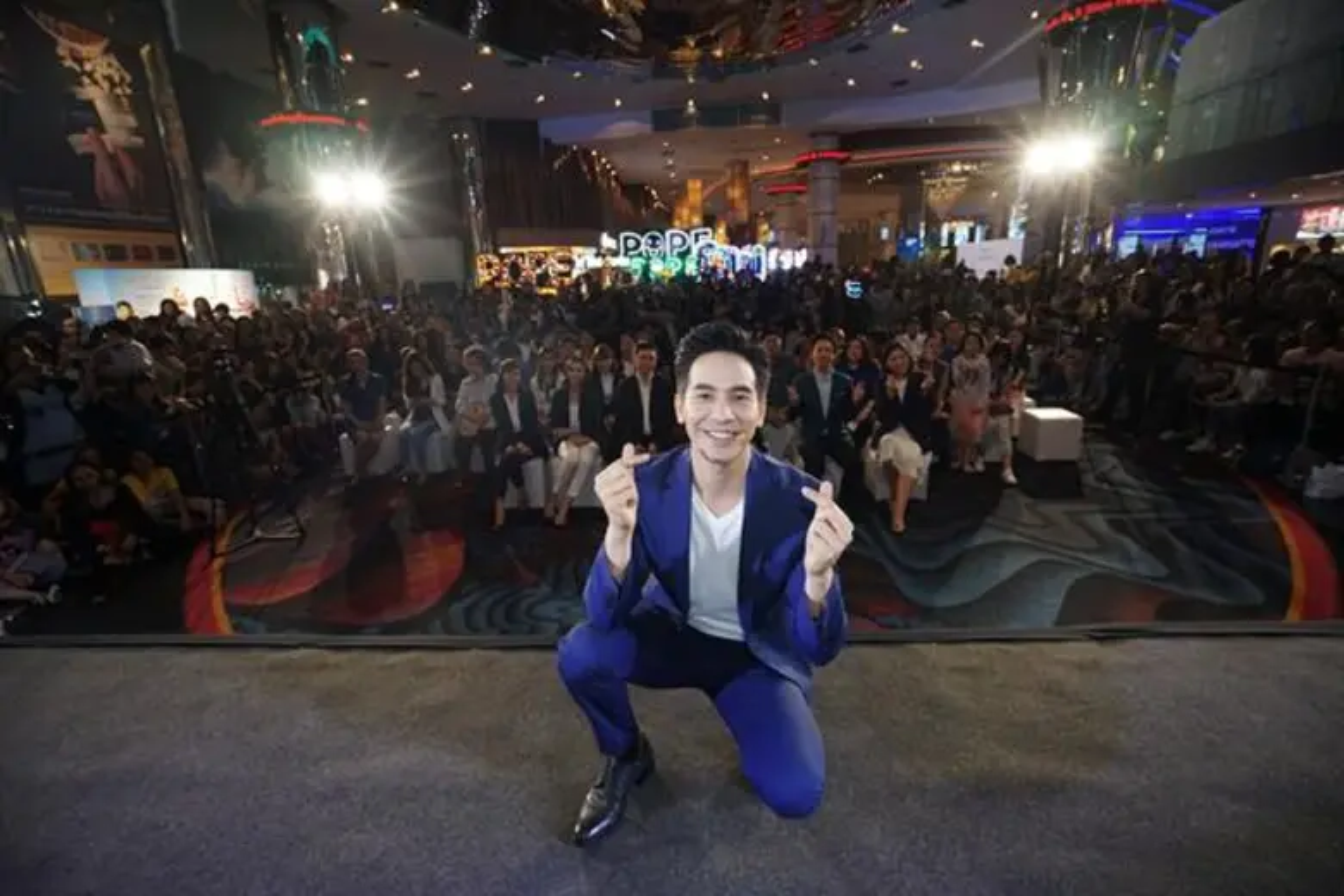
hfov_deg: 96.7
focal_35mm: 16
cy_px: 448
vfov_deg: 73.7
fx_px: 597
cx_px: 672
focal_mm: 16
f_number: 4
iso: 1000
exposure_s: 1/100
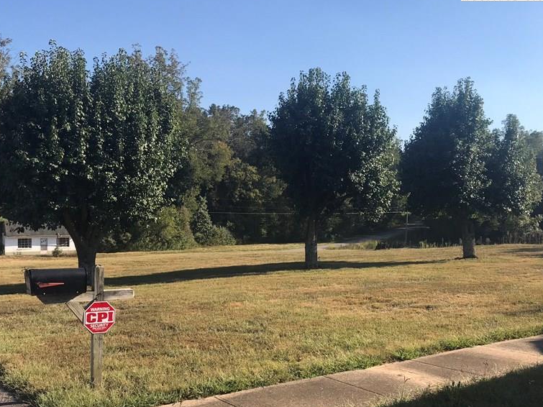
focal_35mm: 38
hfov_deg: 49.0
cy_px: 232
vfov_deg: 37.6
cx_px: 277
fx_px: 596
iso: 20
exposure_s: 1/1808
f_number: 1.8
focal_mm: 3.99
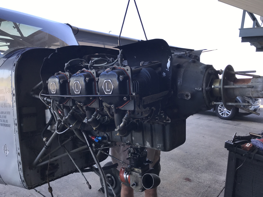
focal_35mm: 28
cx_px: 132
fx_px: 213
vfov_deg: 49.7
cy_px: 98
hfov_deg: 63.4
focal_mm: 3.99
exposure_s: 1/301
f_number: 1.8
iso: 20
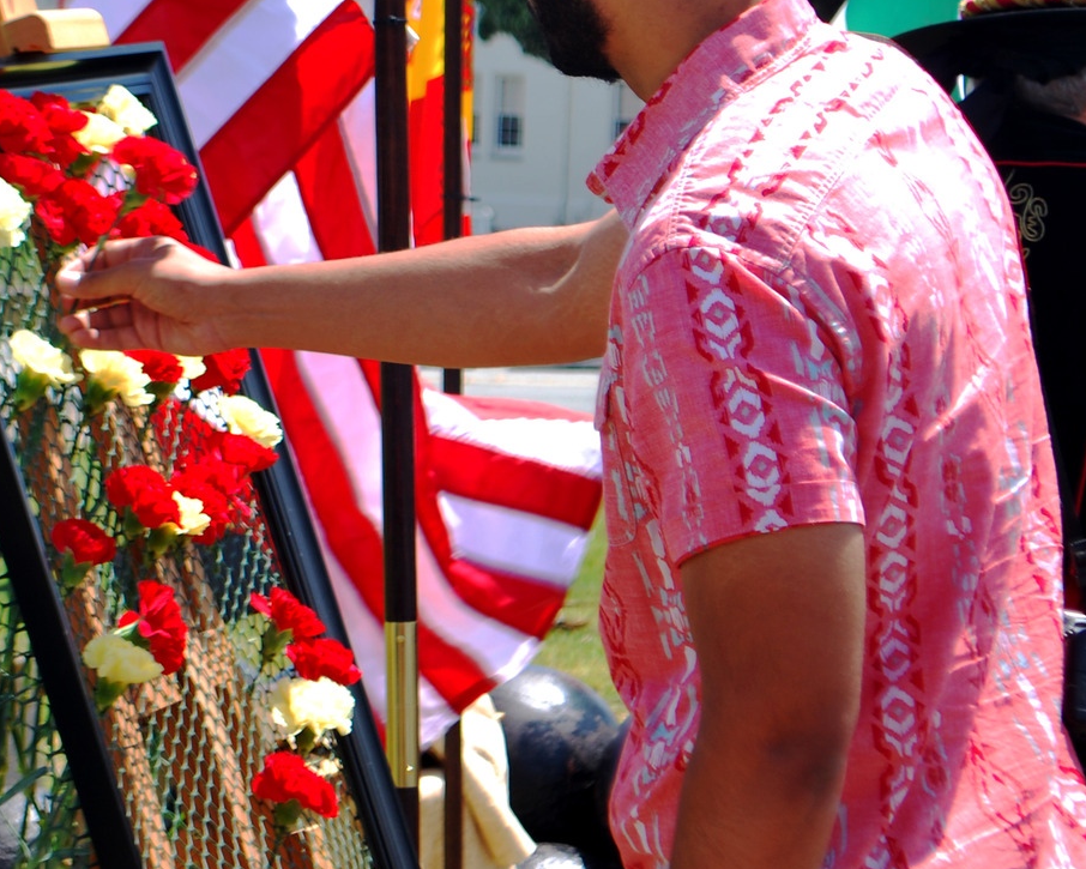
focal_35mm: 171
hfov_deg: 11.3
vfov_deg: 9.0
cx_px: 408
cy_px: 210
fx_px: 5498
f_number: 5.6
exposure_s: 1/100
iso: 100
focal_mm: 55
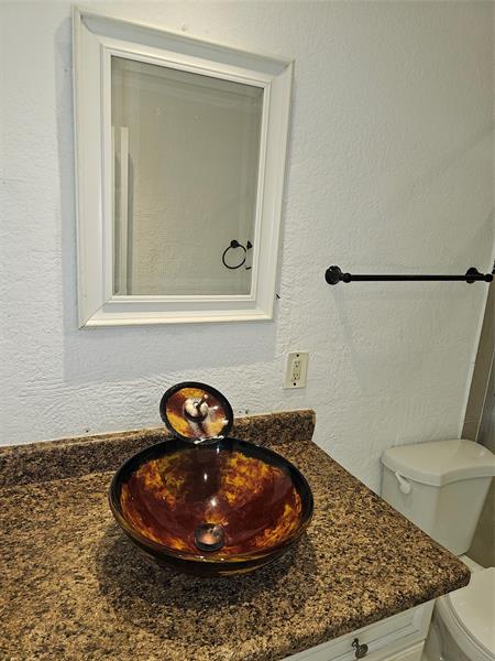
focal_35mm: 23
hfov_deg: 58.9
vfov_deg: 73.9
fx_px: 439
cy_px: 330
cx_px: 248
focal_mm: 6.3
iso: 80
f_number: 1.7
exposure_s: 1/60
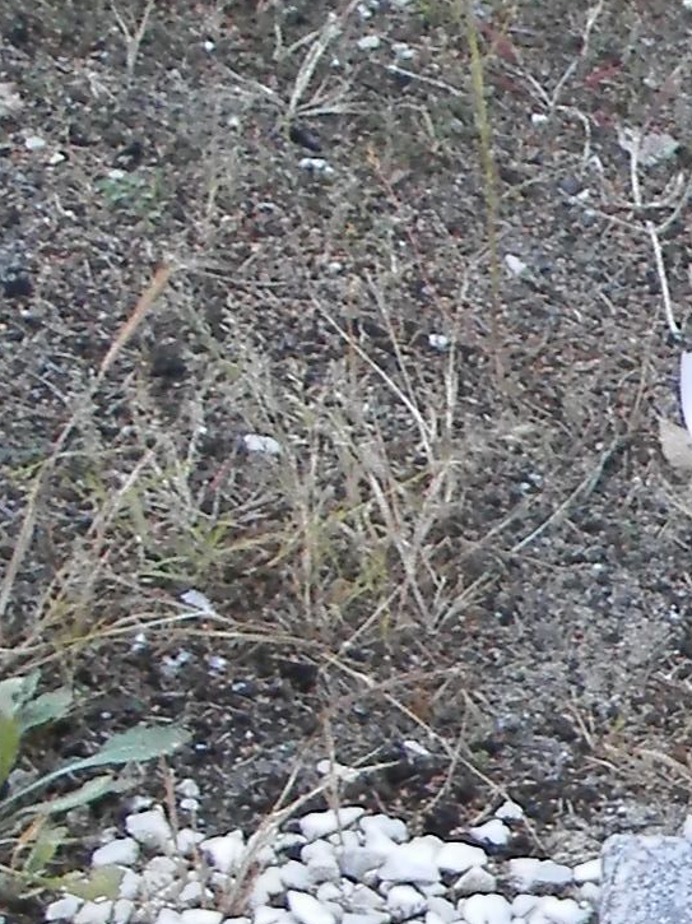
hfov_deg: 8.8
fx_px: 4242
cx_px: 1399
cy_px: 1155
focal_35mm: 159
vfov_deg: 12.1
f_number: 3.1
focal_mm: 4.5
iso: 80
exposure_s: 1/40
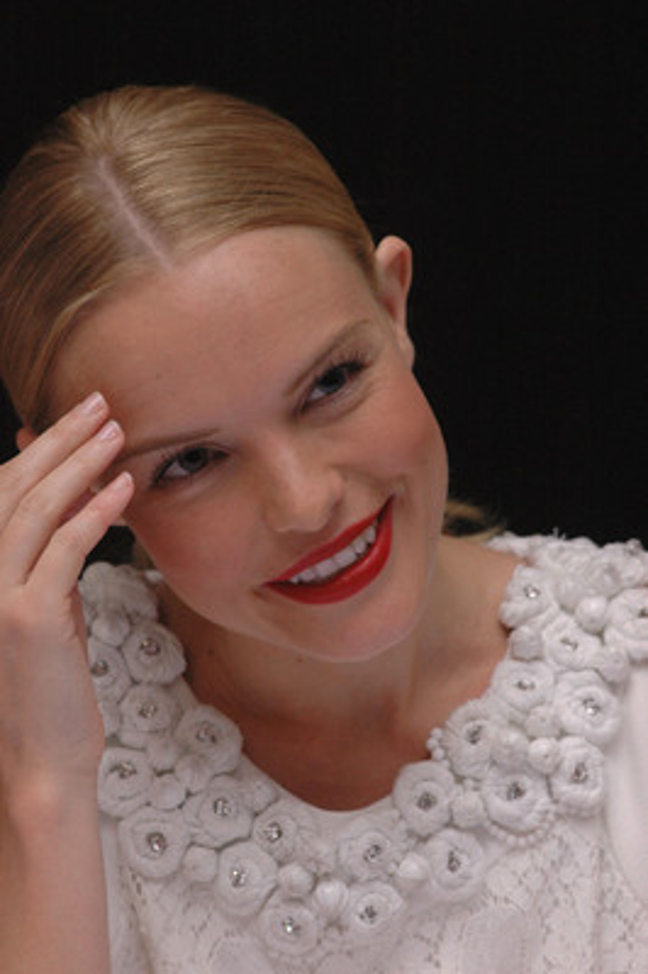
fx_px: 5071
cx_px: 324
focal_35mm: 188
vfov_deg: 11.0
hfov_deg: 7.3
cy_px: 487
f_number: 10
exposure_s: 1/400
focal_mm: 125
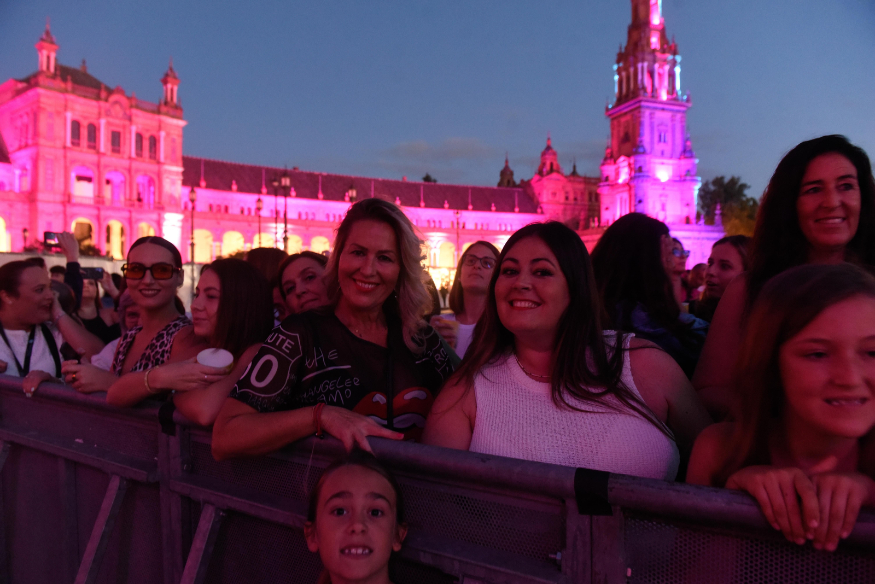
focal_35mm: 24
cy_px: 292
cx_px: 438
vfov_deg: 53.2
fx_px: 584
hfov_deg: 73.7
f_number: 4
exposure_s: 1/15
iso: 6400
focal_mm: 24
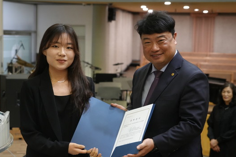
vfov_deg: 18.4
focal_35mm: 74
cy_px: 86
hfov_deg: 27.4
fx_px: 485
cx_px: 116
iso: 5000
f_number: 5
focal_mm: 65
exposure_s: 1/160
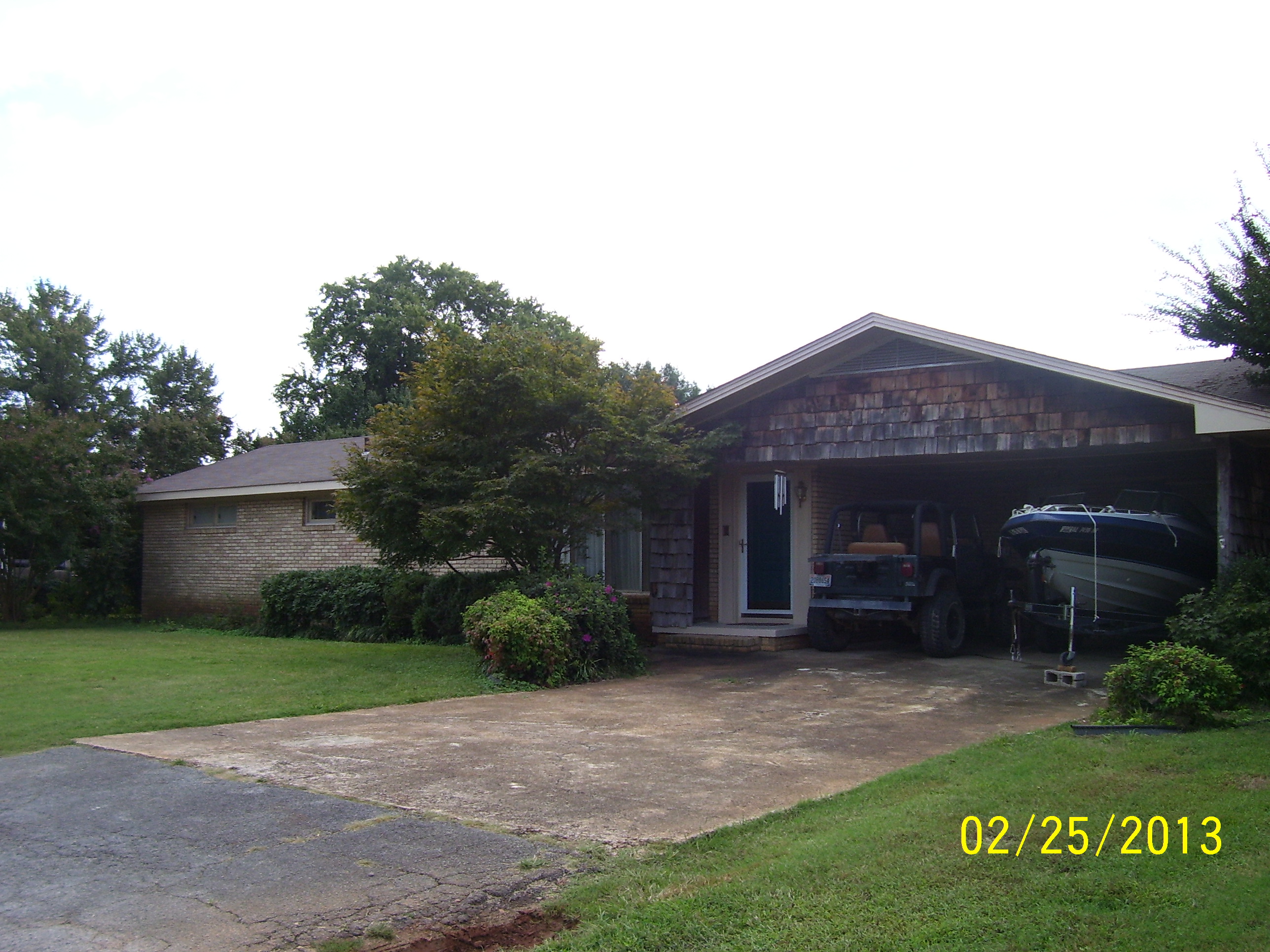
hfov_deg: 54.0
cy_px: 476
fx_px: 1247
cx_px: 635
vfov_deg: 41.8
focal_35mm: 34
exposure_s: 1/750
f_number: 2.7
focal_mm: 5.6
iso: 80
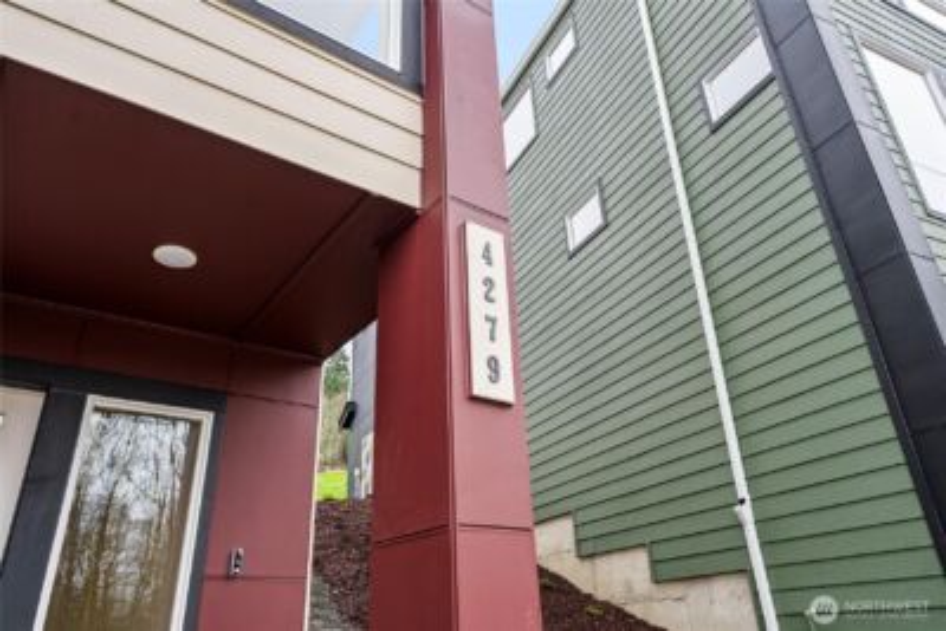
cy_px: 316
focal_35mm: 24
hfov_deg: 73.7
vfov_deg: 53.2
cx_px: 473
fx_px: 631
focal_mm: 24
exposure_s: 1/30
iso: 250
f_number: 7.1
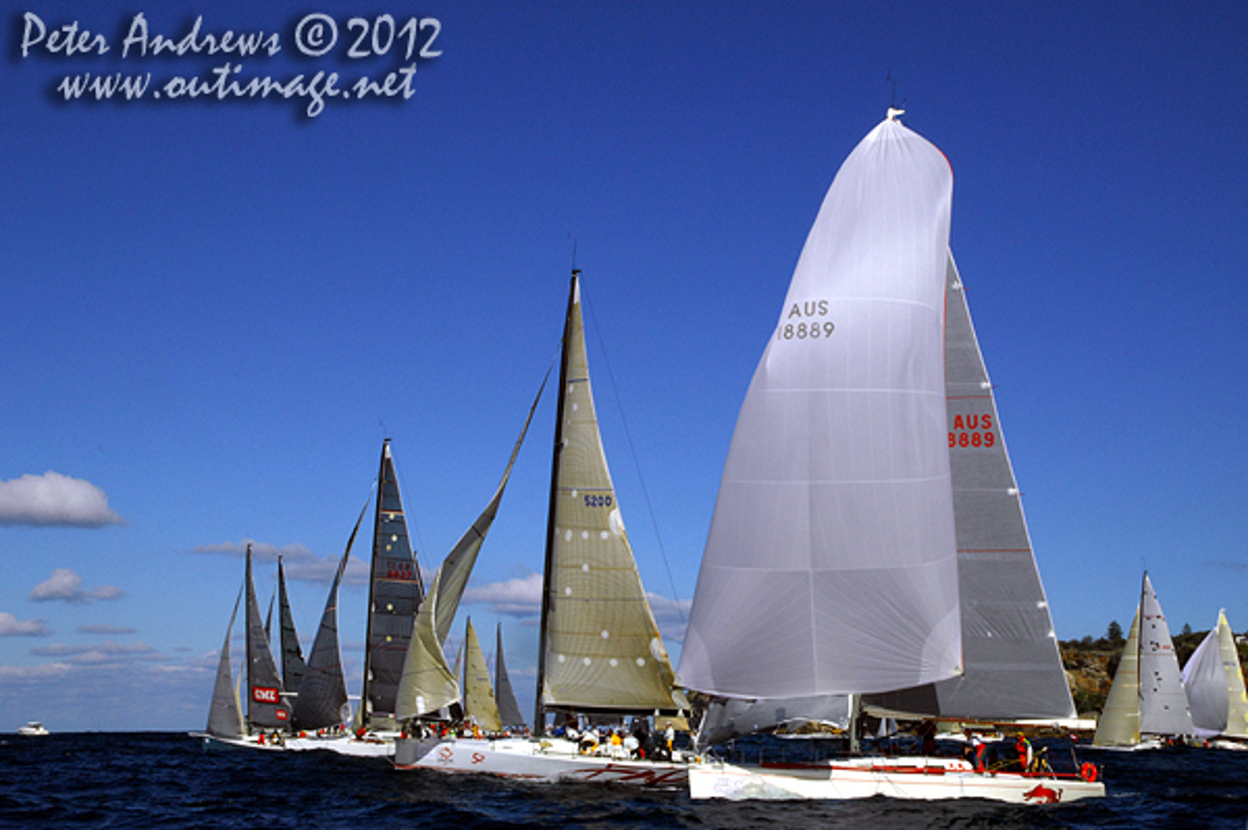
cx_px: 624
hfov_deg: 41.1
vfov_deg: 28.0
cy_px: 415
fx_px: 1663
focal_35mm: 48
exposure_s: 1/320
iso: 400
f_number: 19
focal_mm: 32
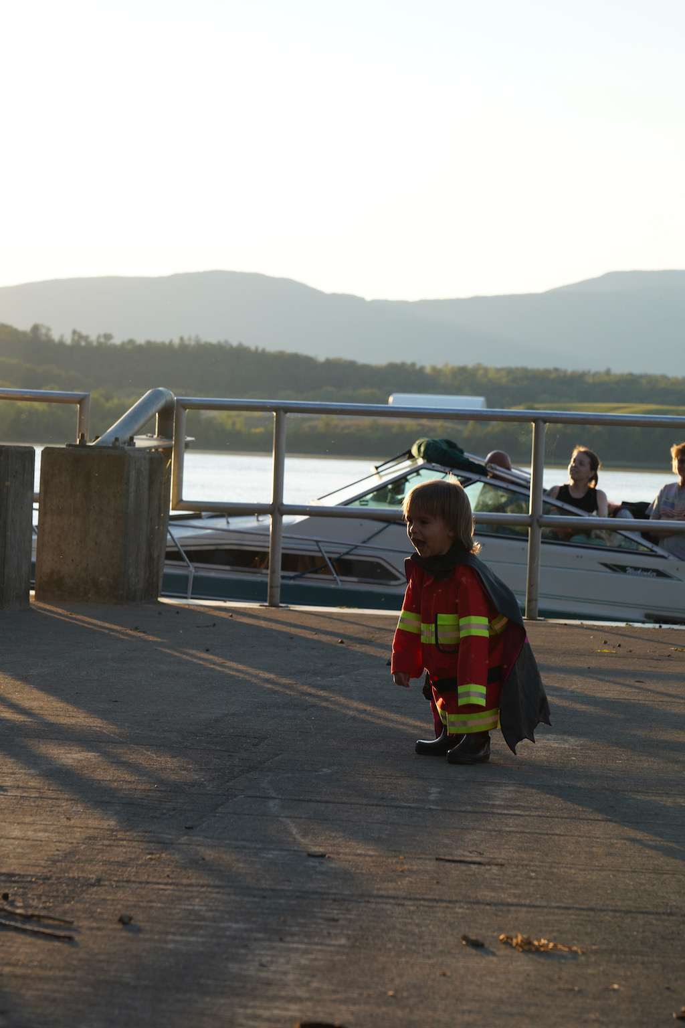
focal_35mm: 105
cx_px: 342
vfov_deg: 19.5
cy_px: 514
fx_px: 2997
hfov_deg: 13.0
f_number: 9
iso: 400
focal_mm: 105
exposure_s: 1/250
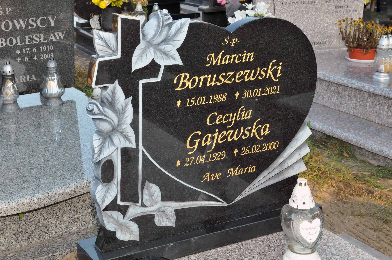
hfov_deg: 35.1
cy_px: 130
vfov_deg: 23.7
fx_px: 620
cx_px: 196
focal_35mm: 57
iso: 1000
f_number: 9
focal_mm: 38
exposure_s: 1/250
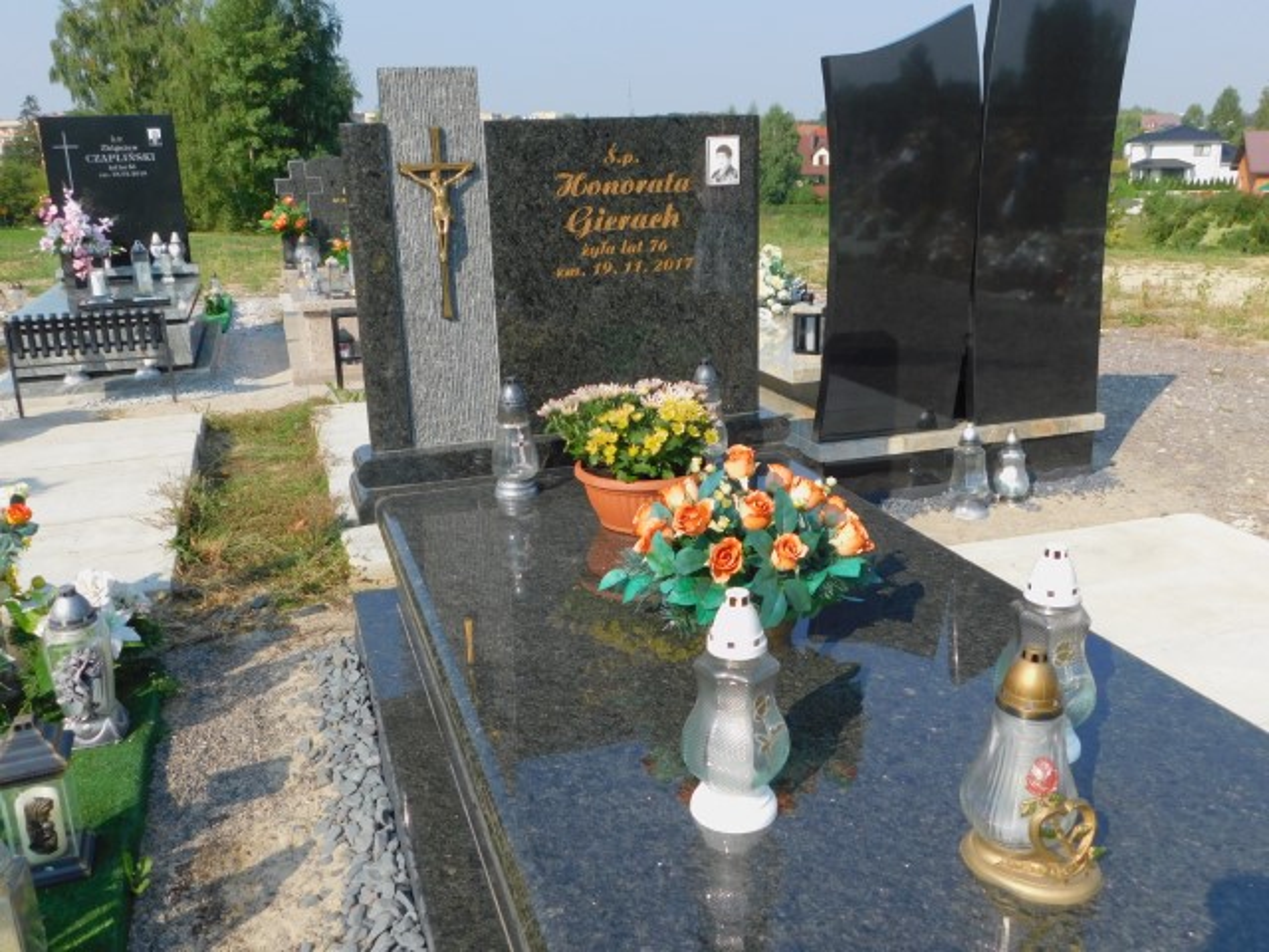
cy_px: 476
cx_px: 634
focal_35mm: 30
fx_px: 1100
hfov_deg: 60.0
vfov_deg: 46.8
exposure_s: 1/1000
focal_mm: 5.3
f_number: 3.2
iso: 125
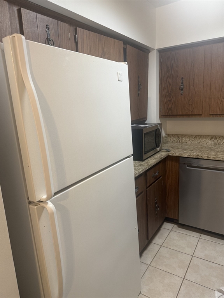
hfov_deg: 56.8
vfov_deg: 71.6
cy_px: 149
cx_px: 112
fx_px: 207
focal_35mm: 24
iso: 160
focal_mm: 6.76
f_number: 1.78
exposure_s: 1/60
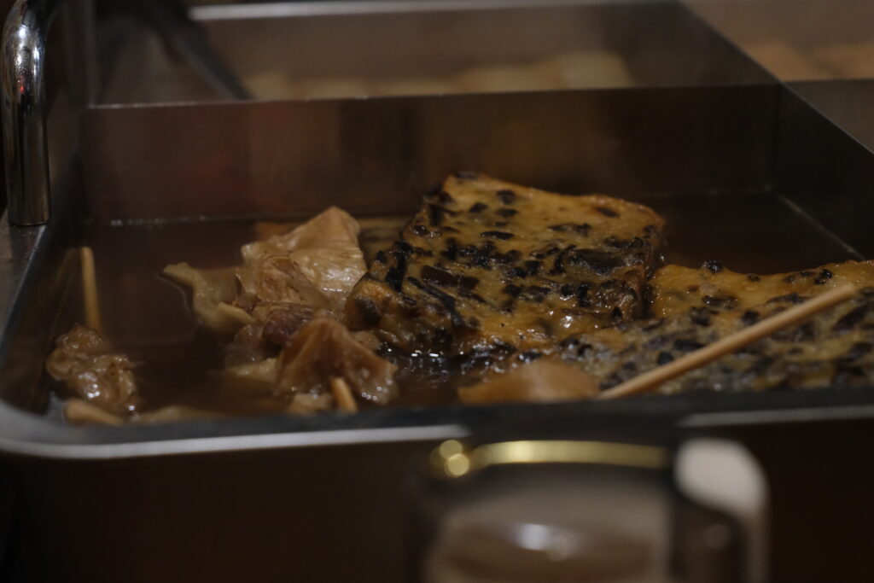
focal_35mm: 75
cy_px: 292
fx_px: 1821
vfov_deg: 18.2
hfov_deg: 27.0
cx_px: 437
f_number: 4.8
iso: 4000
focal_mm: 50
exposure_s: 1/300
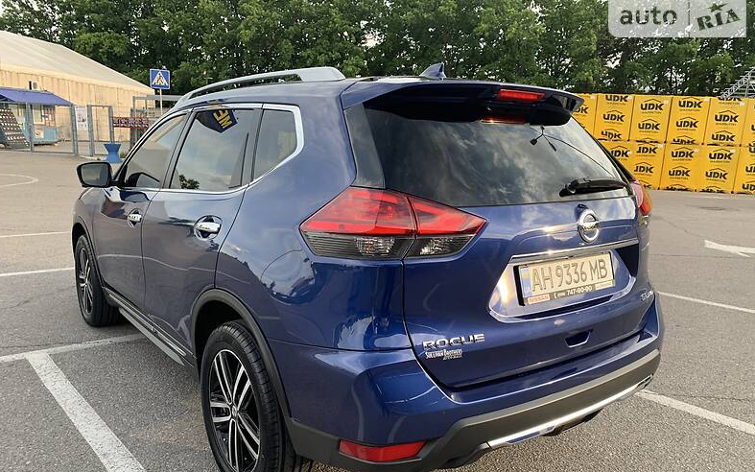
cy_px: 272
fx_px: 576
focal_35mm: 28
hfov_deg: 66.5
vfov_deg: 44.4
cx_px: 377
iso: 25
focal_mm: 4.2
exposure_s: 1/122
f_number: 1.8
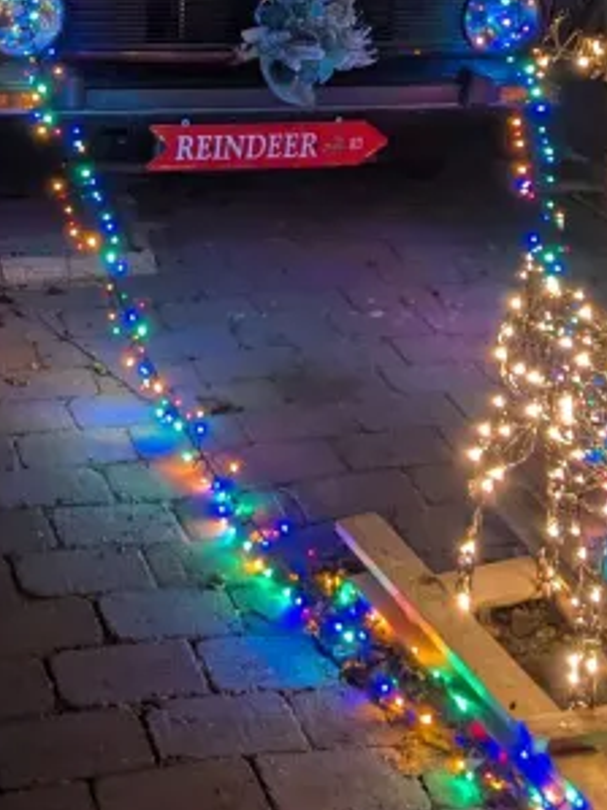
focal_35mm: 65
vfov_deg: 28.4
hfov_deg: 22.6
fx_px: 1521
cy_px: 38
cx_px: 328
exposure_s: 1/33.3
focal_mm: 4.38
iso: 294
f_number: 1.73
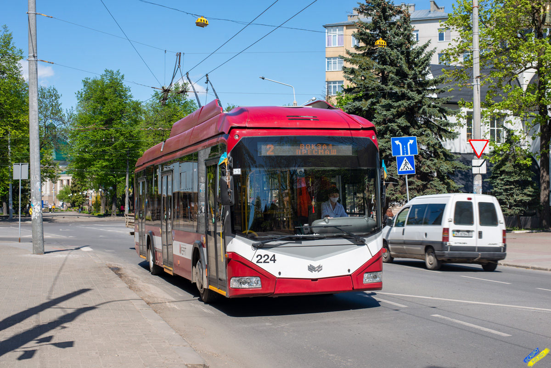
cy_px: 184
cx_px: 276
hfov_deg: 39.6
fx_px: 766
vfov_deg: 27.0
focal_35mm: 50
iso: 160
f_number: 7.1
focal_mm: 50
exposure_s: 1/250
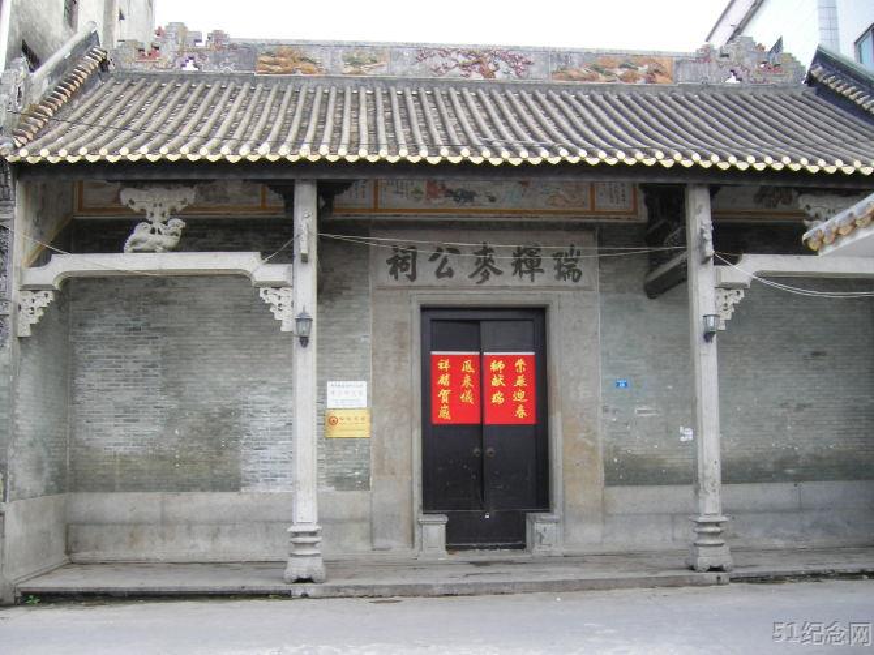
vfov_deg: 39.6
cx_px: 437
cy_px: 328
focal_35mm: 36
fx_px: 909
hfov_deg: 51.4
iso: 64
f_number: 2.8
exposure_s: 1/125
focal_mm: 60
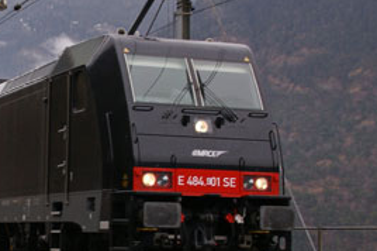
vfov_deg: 13.5
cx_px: 60
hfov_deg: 20.0
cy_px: 131
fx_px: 1056
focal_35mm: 101
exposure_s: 1/250
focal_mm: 28
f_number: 5
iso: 200
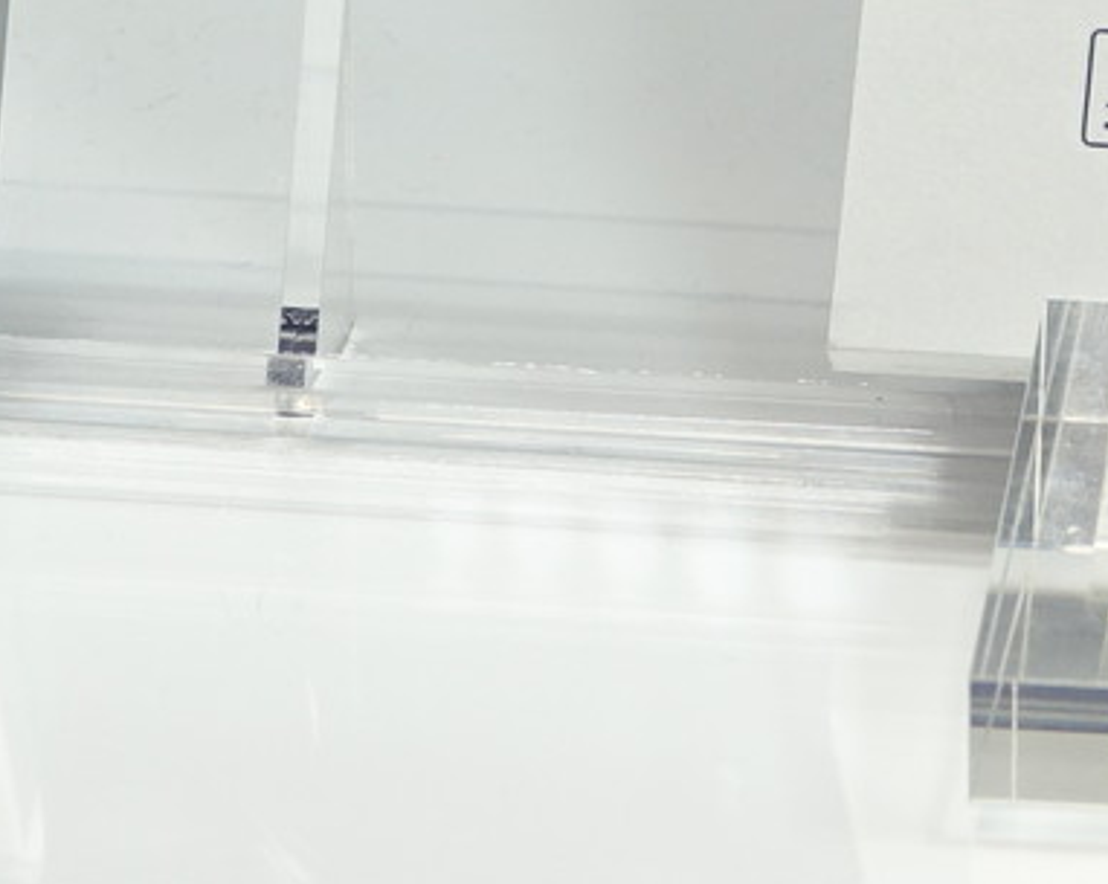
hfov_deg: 4.4
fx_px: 14516
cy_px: -809
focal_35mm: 443
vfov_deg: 3.5
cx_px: 722
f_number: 3.5
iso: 250
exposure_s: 1/100
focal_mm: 33.51
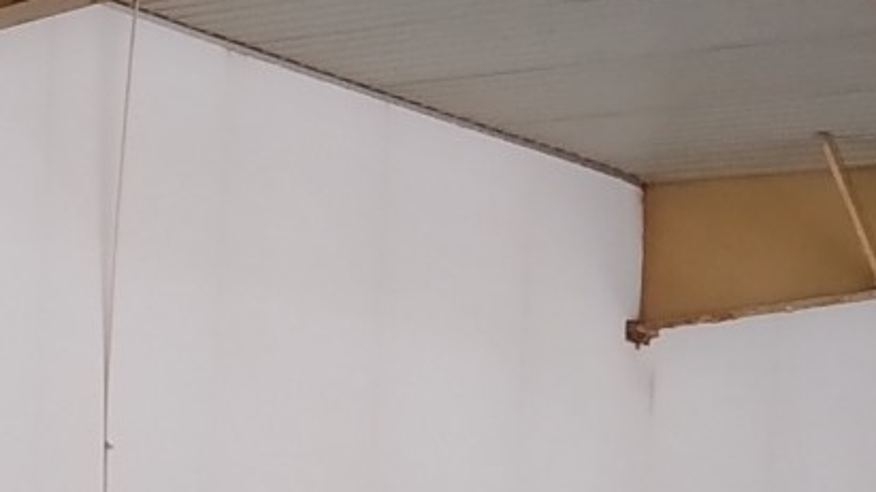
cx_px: -217
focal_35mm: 138
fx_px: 3205
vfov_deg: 8.0
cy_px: 1246
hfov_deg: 15.0
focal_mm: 3.82
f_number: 2.2
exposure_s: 1/33
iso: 400
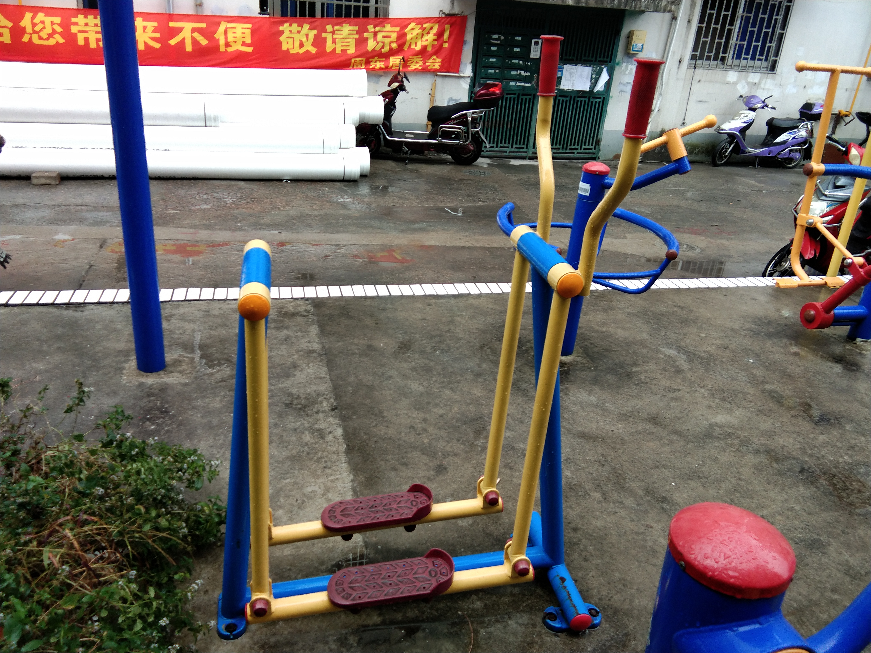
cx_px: 436
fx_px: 780
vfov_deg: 45.4
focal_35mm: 31
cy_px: 326
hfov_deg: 58.4
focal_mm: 3.69
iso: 125
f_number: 2.2
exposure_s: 1/50
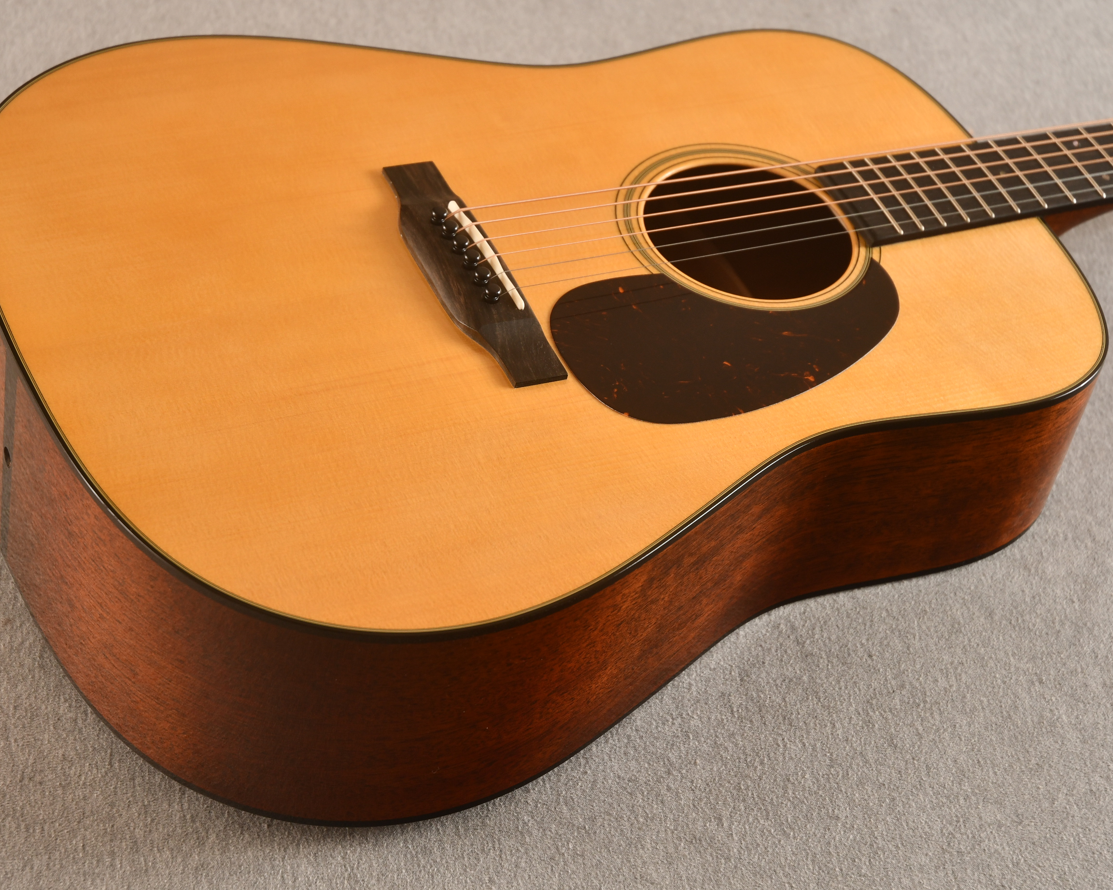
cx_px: 574
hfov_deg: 22.5
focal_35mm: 85
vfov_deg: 18.1
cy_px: 444
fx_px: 2800
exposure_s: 1/40
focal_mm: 50
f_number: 4.5
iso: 200
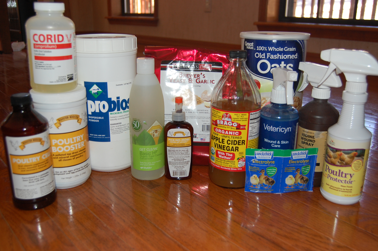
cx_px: 189
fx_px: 362
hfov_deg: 55.1
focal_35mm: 34
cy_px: 126
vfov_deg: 38.3
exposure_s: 1/60
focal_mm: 23
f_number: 3.8
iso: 400
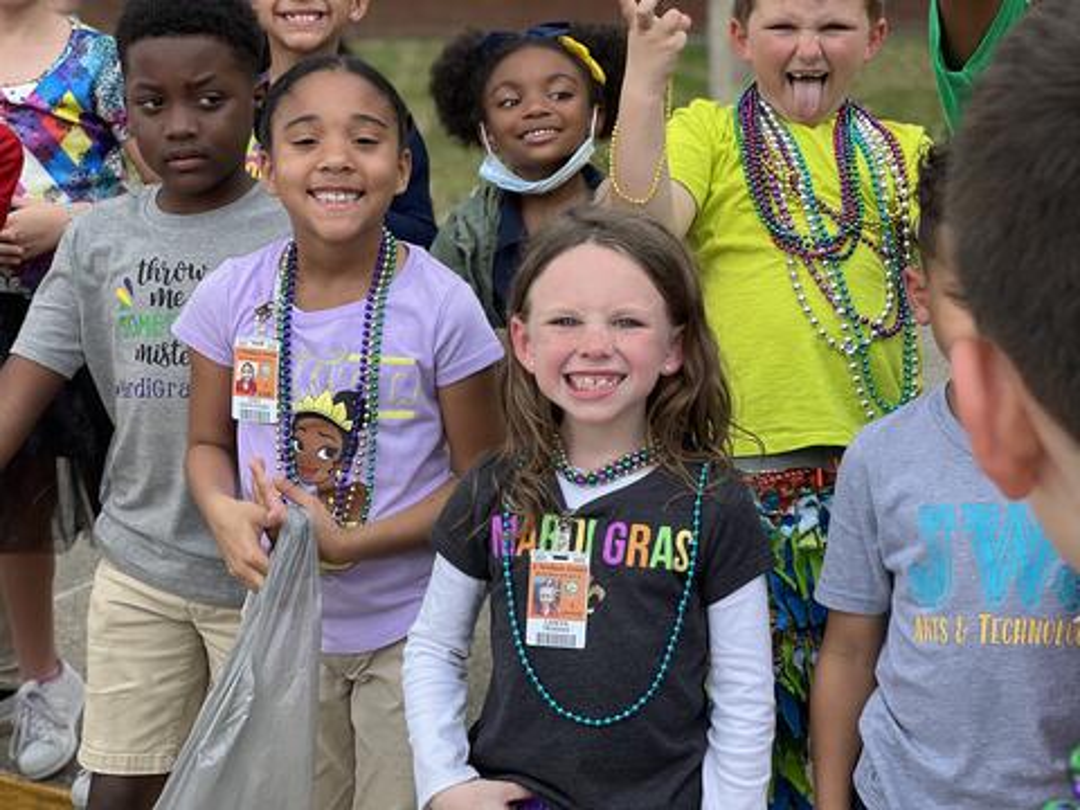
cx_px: 540
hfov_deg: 25.3
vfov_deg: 19.1
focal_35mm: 77
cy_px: 405
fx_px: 2402
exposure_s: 1/121
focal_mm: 9
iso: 25
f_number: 2.8
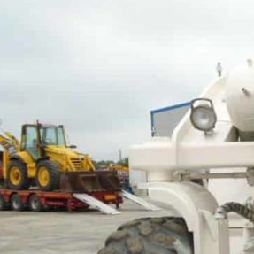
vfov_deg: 26.1
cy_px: 224
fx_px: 531
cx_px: 328
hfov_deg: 23.8
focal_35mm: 64
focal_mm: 4.6
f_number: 3.2
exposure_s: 1/200
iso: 100
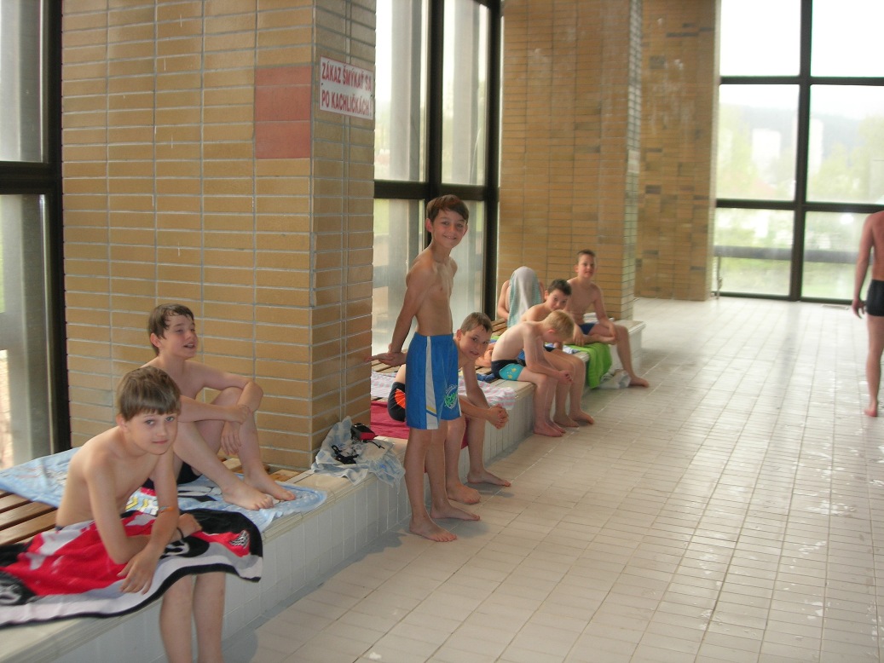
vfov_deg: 37.7
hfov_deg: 49.0
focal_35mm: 38
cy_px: 332
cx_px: 442
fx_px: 971
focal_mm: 7.8
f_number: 2.8
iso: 64
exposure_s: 1/31.2
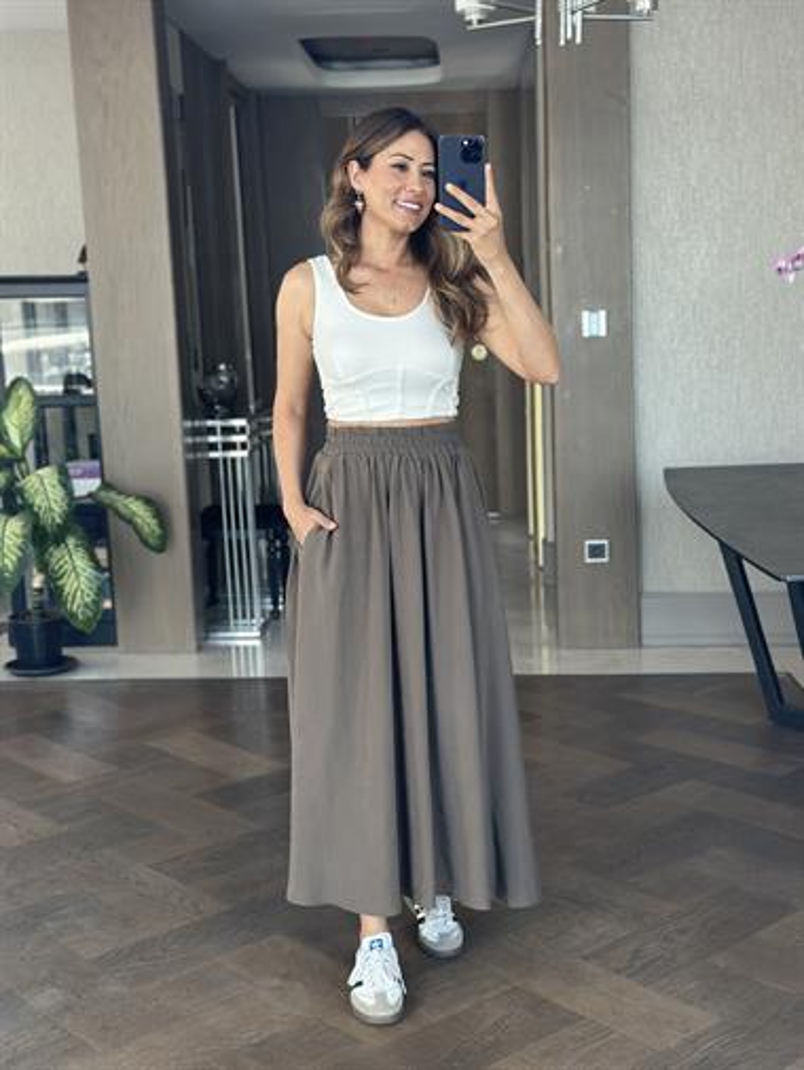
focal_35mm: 48
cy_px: 535
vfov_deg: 39.6
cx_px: 402
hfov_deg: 30.3
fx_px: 1485
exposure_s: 1/86
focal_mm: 6.86
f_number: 1.78
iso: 125
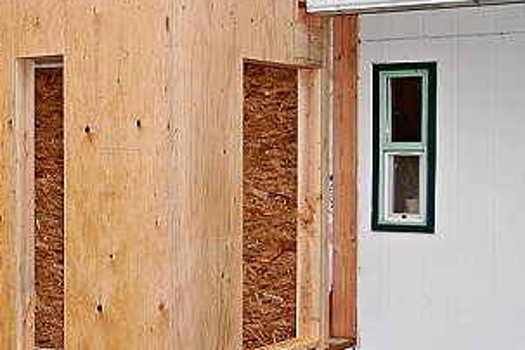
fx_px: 1210
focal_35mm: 83
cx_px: 50
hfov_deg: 23.8
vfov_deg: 16.5
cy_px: 183
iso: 400
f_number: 4.2
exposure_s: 1/60
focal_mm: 28
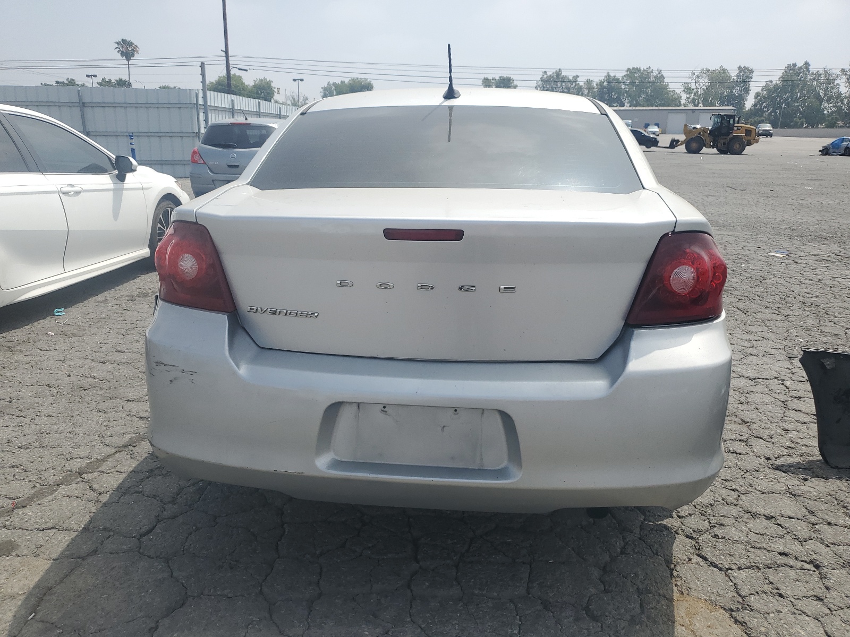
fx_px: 638
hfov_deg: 67.3
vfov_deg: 53.1
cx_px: 425
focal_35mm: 26
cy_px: 318
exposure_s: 1/5000
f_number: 1.5
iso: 50
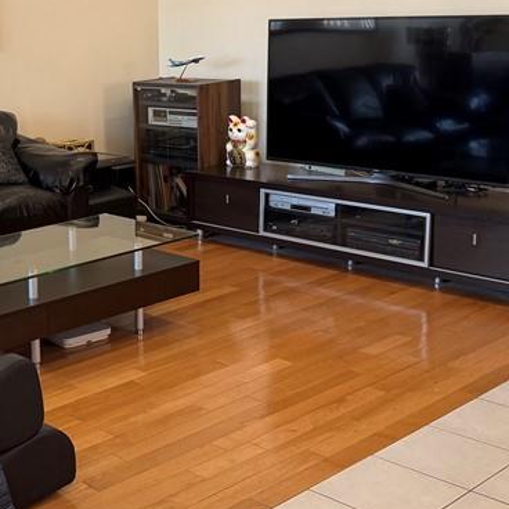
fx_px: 982
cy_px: 172
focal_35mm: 59
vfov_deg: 28.9
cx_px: 44
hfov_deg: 27.9
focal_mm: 6.76
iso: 200
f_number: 1.78
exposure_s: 1/120
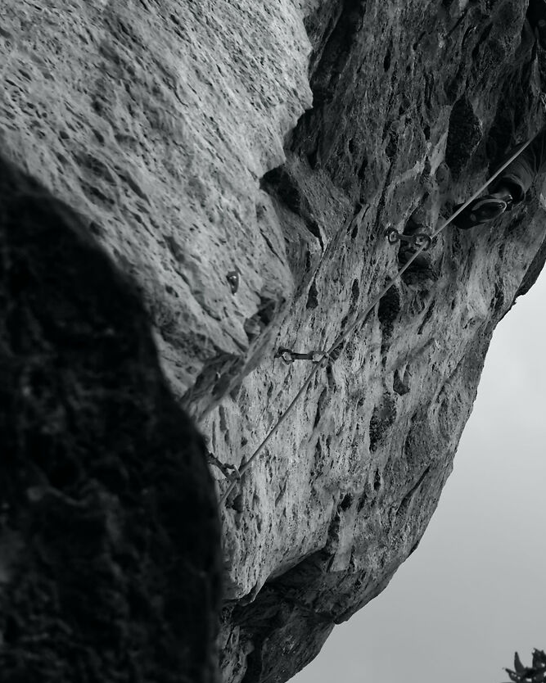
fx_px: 3818
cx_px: 641
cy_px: 306
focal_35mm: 189
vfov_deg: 10.2
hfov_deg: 8.1
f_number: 8
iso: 320
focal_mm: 70
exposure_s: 1/500
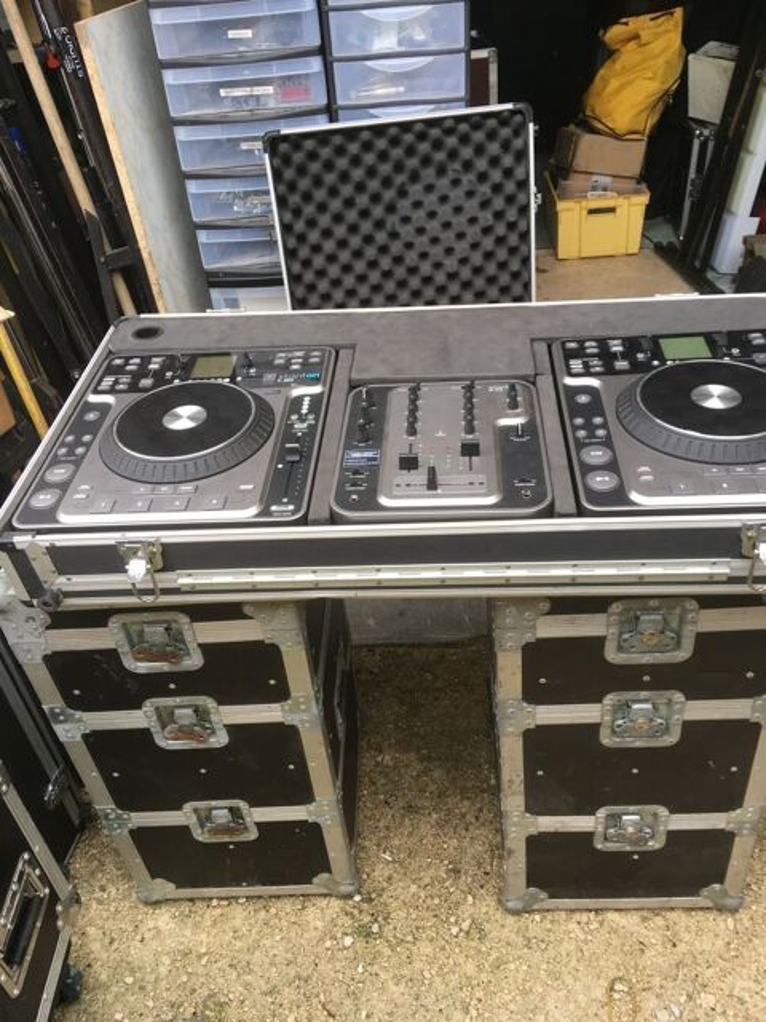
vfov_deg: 61.7
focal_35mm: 29
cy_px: 511
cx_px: 383
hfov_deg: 48.2
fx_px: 856
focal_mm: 4.15
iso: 40
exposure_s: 1/100
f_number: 2.2
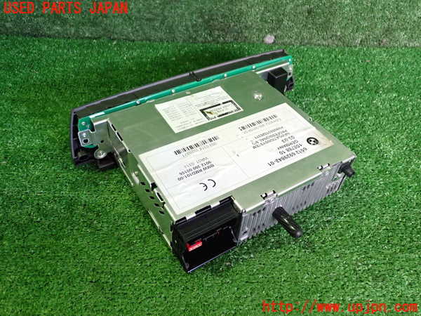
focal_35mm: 30
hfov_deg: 60.0
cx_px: 210
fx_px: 365
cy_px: 158
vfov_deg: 46.8
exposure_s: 1/30
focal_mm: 5.4
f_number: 2.3
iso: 400
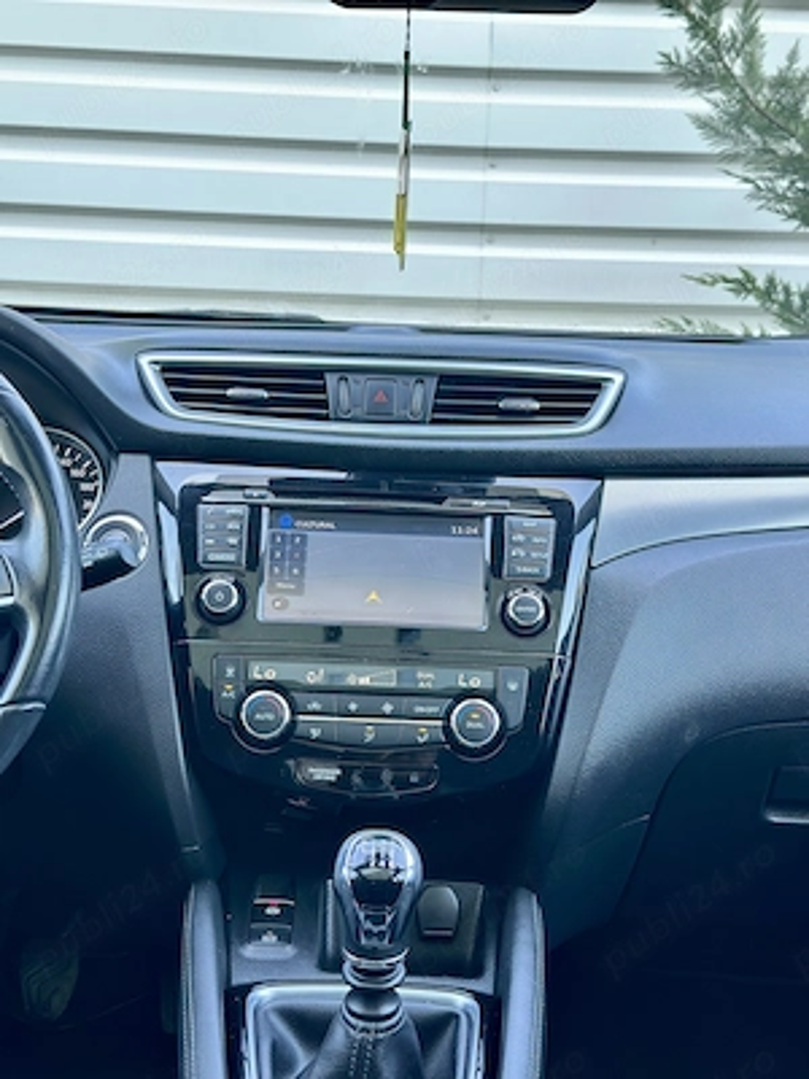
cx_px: 404
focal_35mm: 48
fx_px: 1496
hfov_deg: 30.3
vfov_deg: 39.7
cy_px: 540
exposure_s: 1/71
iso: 125
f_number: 1.78
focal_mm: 6.86
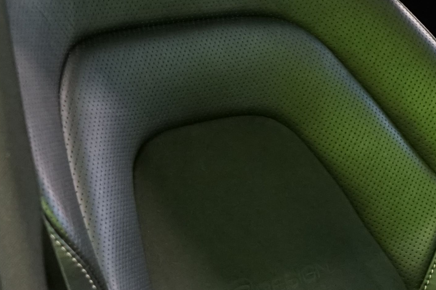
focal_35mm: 127
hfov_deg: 14.1
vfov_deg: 10.6
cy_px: 342
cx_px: 806
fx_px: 1538
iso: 2500
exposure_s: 1/20
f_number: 5
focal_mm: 30
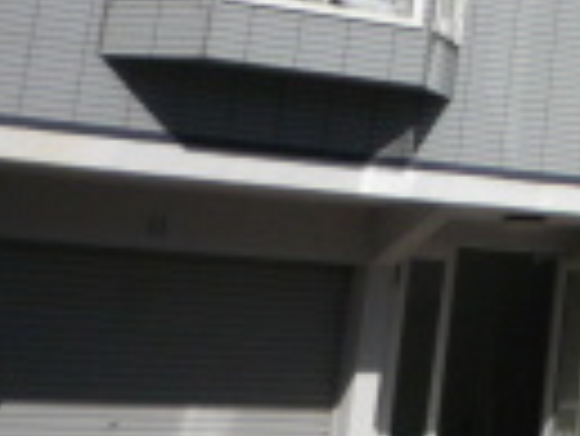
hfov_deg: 13.7
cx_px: 1142
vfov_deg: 11.1
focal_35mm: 124
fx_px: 2080
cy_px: -382
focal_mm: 4.4
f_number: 4.5
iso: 100
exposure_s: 1/800
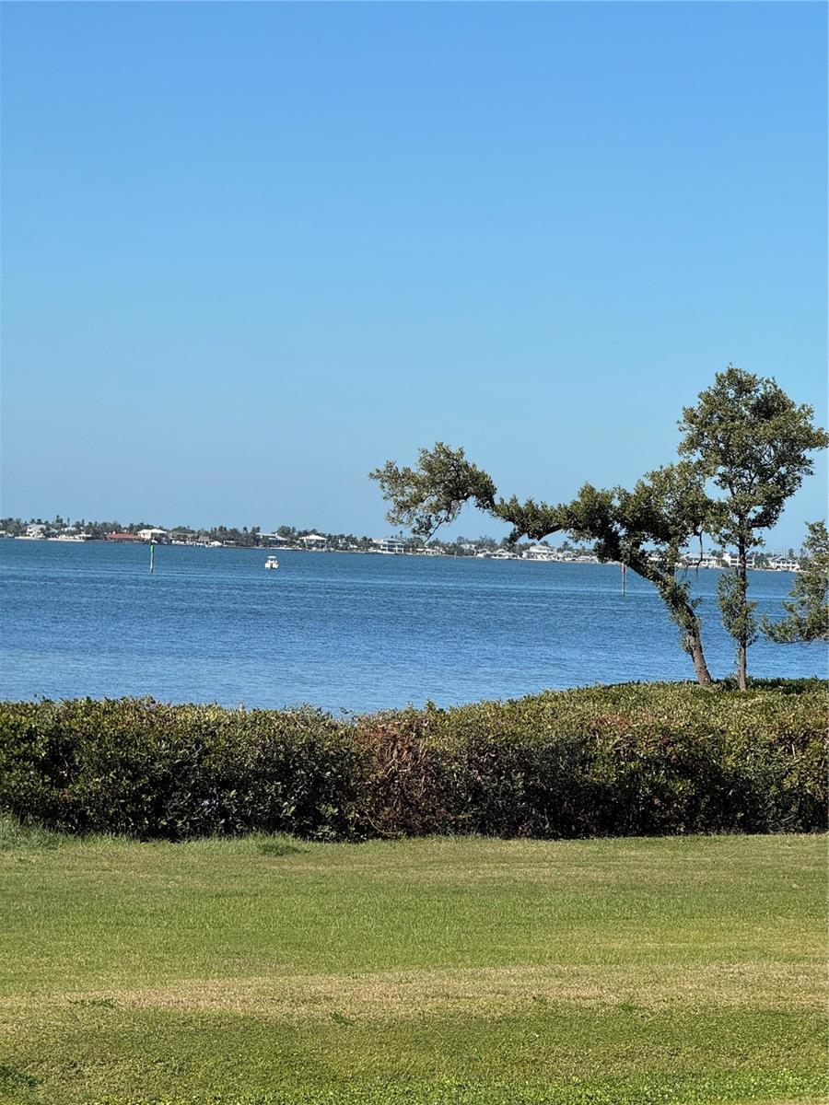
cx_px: 414
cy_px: 552
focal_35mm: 120
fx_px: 3832
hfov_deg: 12.3
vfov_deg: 16.4
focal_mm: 15.66
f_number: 2.8
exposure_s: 1/2439
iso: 50
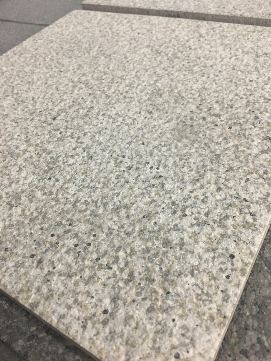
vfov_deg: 61.7
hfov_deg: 48.2
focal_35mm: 29
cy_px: 180
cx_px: 136
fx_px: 303
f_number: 2.2
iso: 200
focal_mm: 4.15
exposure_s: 1/25
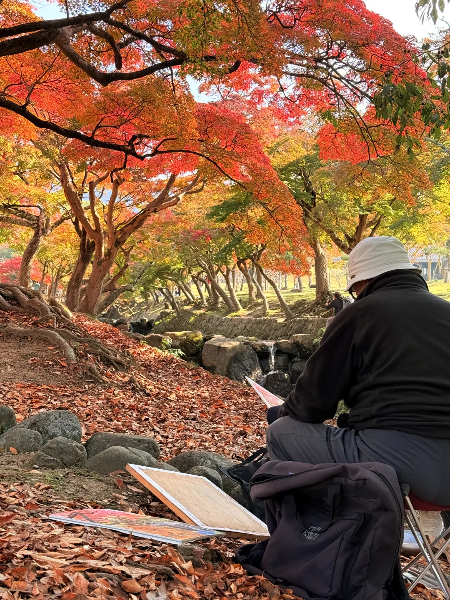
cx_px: 225
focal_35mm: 48
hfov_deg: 30.3
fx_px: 832
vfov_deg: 39.7
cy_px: 300
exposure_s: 1/343
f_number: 1.78
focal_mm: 6.76
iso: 64
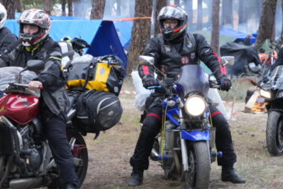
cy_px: 66
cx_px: 108
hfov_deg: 12.4
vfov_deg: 8.3
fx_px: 1298
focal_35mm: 165
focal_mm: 80
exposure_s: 1/125
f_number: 6.3
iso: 800
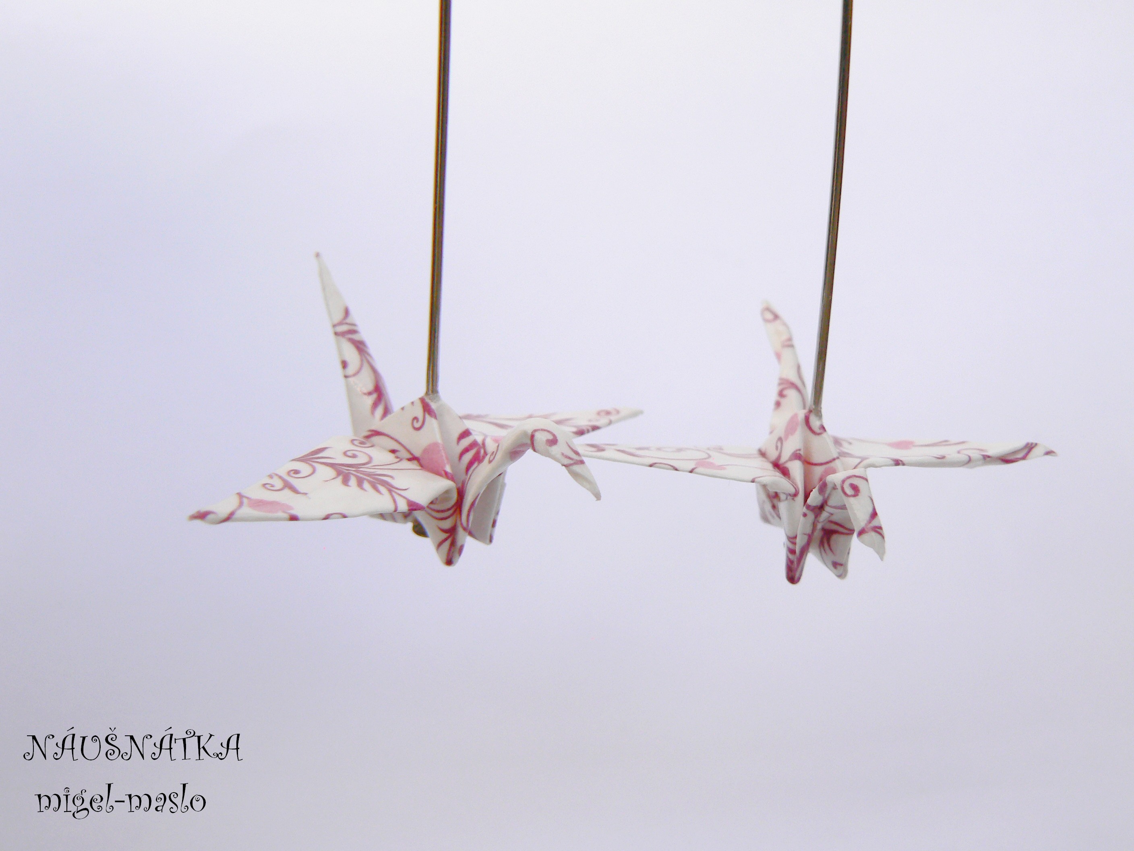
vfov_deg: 39.7
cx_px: 567
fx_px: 1179
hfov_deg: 51.4
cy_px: 426
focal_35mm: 36
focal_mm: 6
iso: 80
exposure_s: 1/160
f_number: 5.6
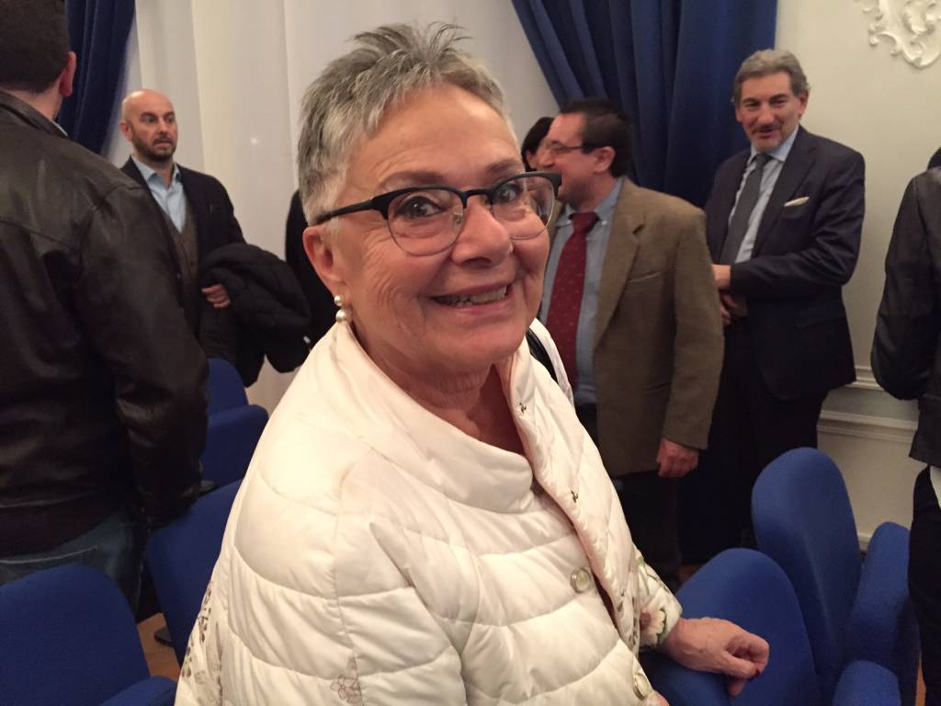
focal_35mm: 29
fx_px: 788
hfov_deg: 61.7
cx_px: 470
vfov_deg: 48.2
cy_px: 353
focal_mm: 4.15
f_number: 2.2
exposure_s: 1/17
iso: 400
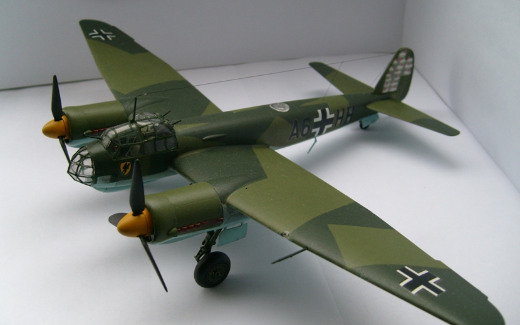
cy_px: 155
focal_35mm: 38
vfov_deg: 33.6
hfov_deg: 51.5
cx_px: 259
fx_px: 539
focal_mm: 5.8
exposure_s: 1/60
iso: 80
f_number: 2.8
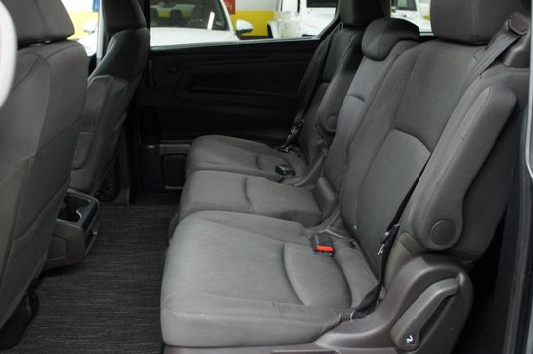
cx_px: 257
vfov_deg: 41.0
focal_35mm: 32
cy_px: 169
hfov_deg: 58.7
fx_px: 473
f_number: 3.5
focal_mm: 18
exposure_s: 1/30
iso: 1600
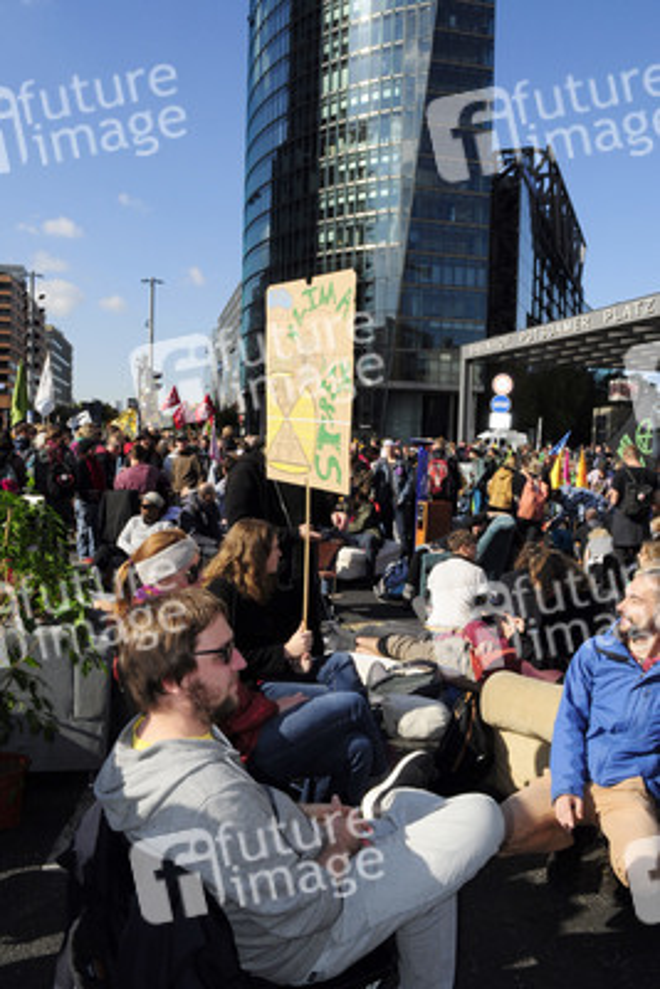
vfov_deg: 67.4
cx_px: 330
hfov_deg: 48.0
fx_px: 742
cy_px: 494
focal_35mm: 27
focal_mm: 18
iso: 560
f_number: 22
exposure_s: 1/200
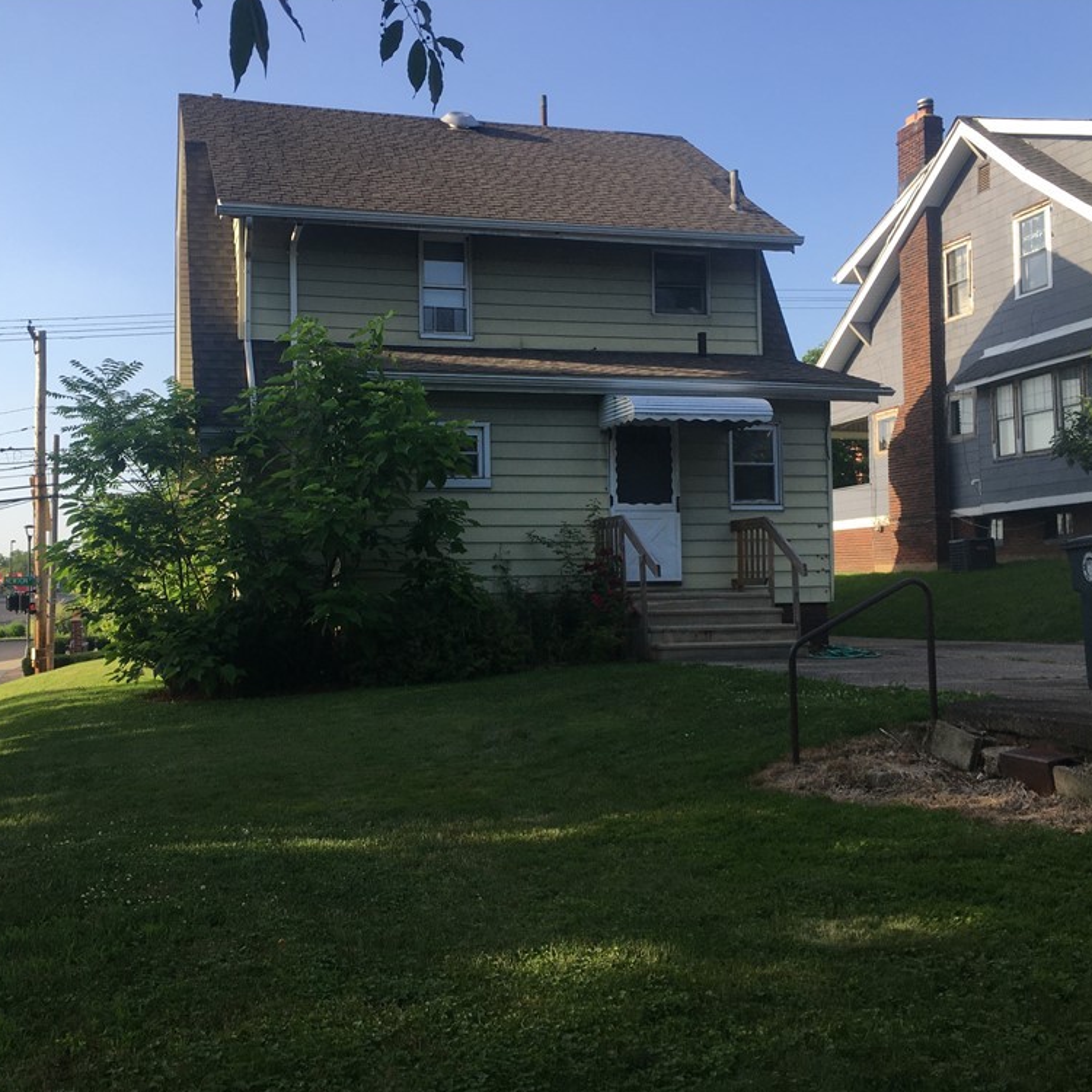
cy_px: 543
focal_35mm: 35
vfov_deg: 47.2
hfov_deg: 47.1
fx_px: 1249
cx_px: 472
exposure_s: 1/553
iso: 25
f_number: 2.2
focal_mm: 4.15
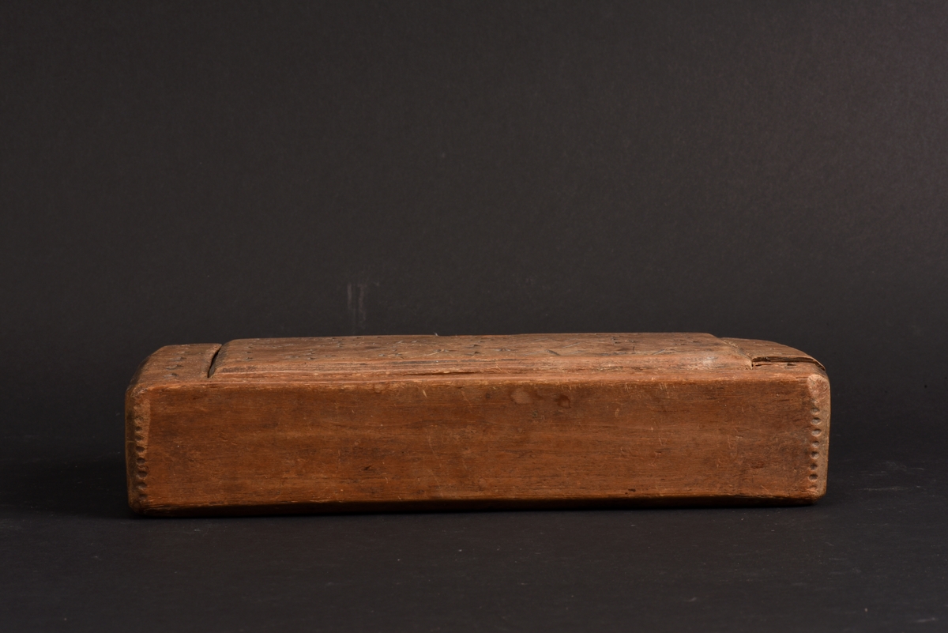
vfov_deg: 13.1
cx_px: 474
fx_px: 2766
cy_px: 316
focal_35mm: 105
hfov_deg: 19.4
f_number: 25
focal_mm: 105
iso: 400
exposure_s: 1/60
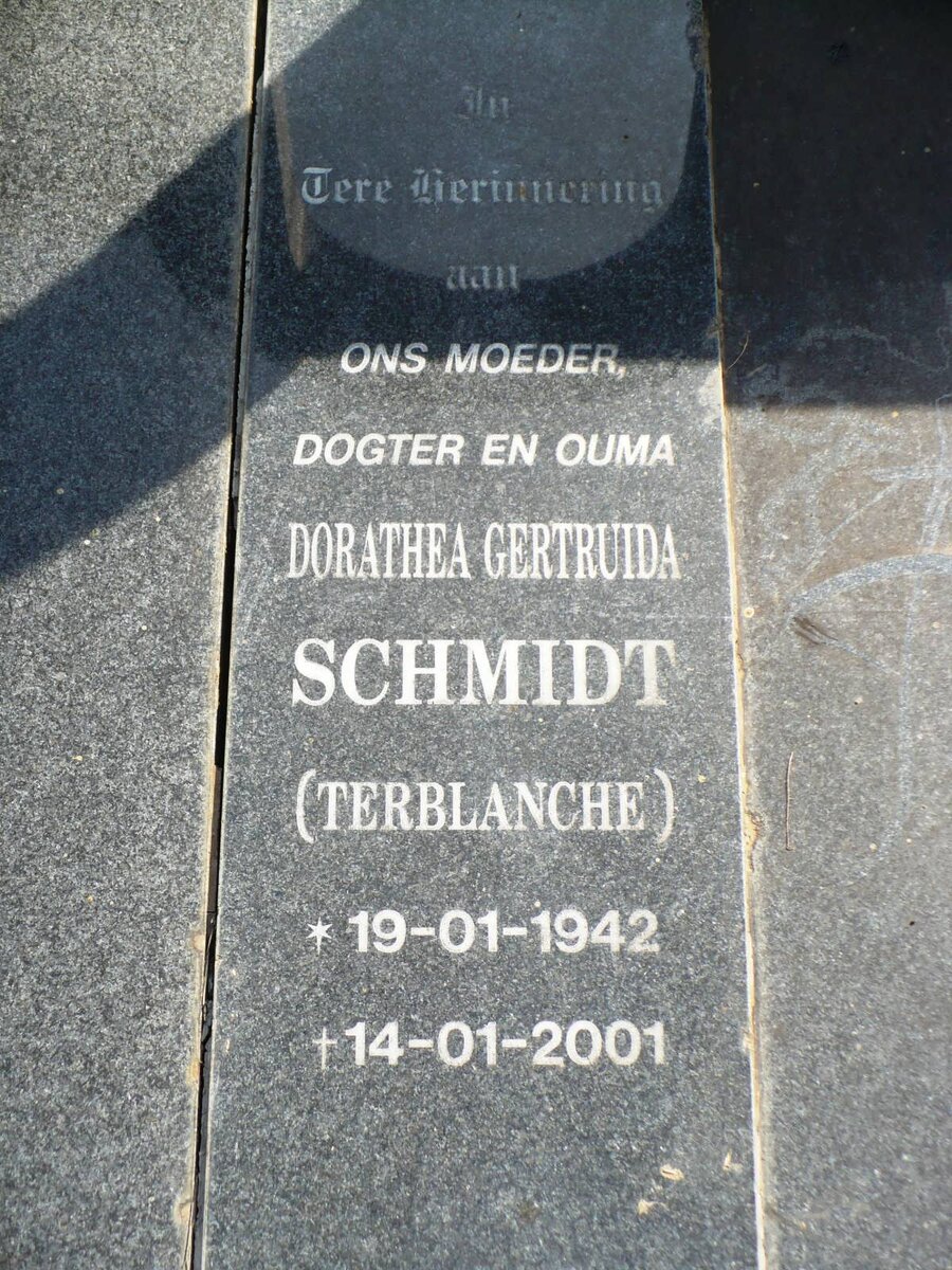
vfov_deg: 35.5
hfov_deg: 27.0
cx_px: 476
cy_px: 635
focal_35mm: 54
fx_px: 1980
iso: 100
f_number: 3.1
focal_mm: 8.9
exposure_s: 1/640
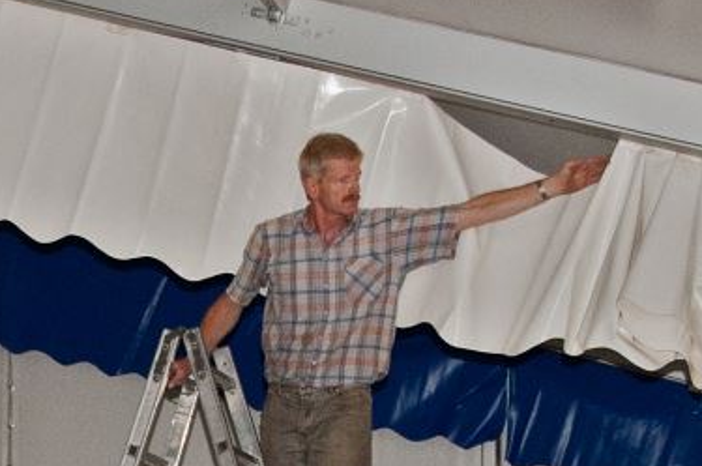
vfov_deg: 8.1
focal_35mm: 164
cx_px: -43
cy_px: 781
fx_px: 3194
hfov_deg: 12.4
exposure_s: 1/200
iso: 2000
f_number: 2.8
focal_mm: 32
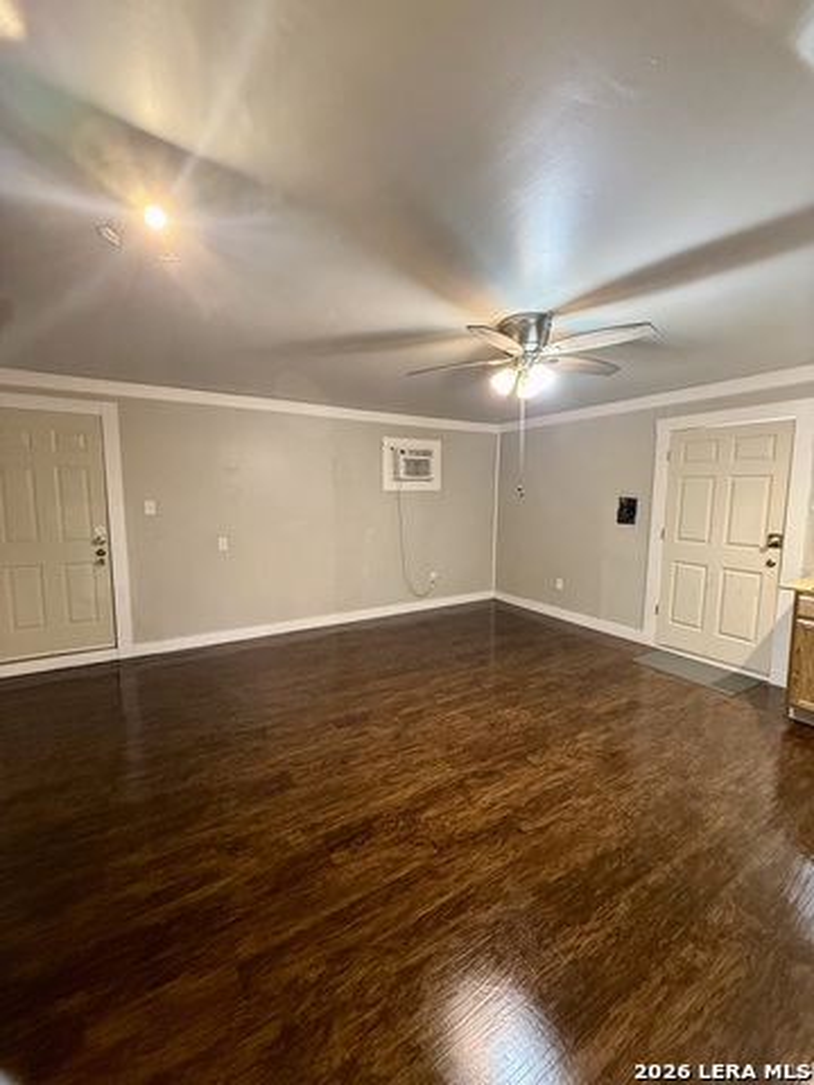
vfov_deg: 102.1
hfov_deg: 85.7
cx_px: 407
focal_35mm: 14
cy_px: 542
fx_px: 439
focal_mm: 2.22
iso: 400
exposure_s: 1/60
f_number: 2.2
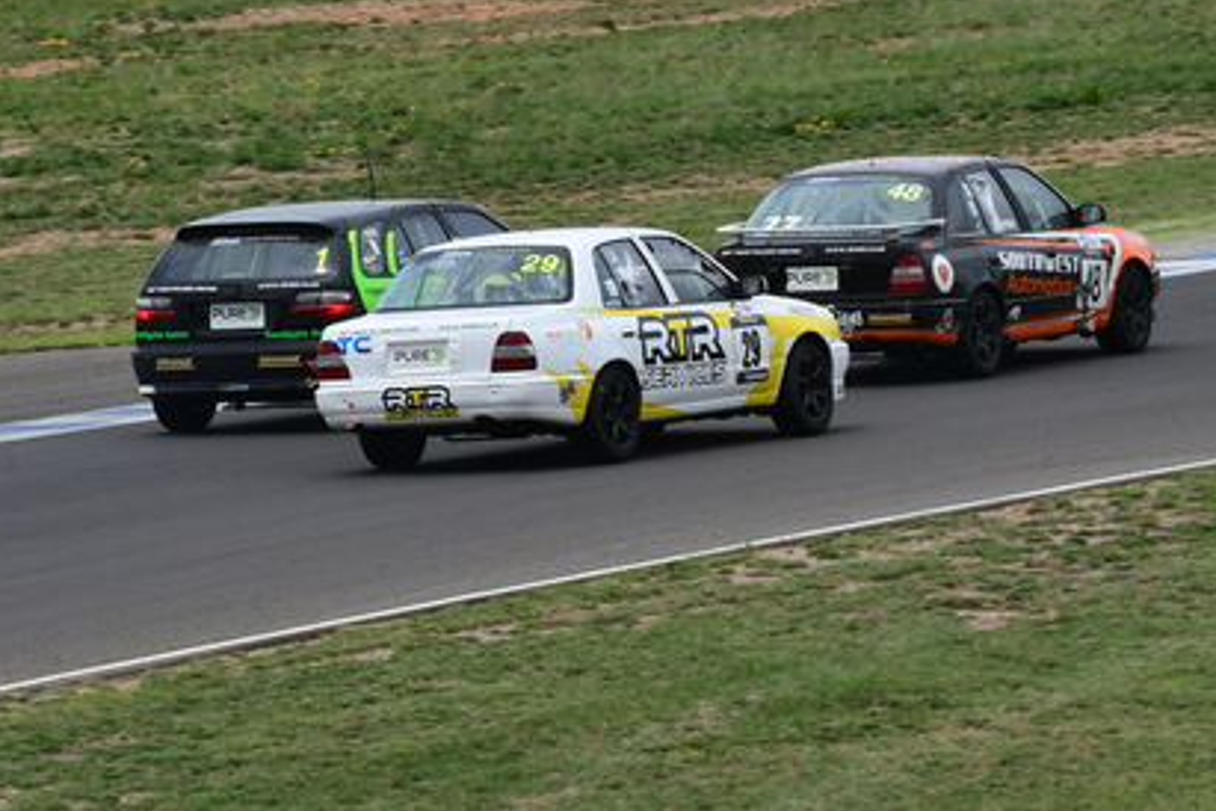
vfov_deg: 1.6
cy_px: 142
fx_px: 29587
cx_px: 604
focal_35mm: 876
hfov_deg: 2.4
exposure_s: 1/640
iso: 400
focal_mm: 300
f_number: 11
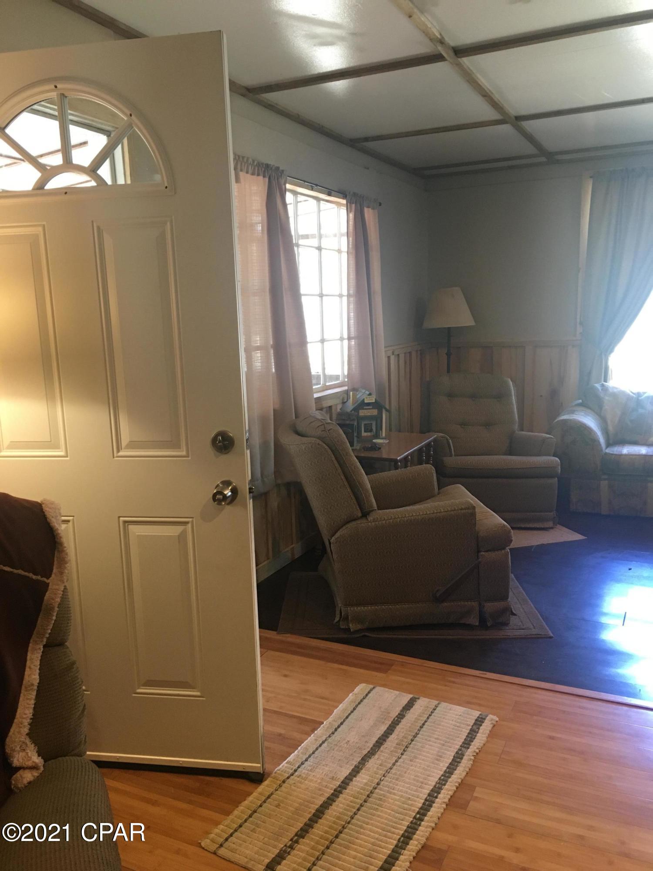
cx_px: 326
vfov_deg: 61.7
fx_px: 729
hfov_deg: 48.2
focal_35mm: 29
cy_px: 436
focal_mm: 4.15
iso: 125
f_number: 2.2
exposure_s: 1/30
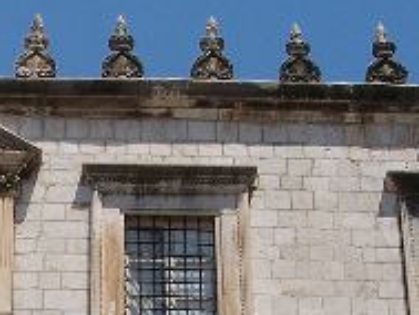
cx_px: -4
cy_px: 344
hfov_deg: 12.8
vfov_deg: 9.7
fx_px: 1841
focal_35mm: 152
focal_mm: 8
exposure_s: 1/750
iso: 100
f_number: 5.6
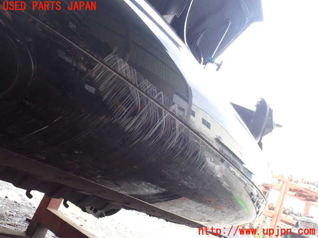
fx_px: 276
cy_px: 119
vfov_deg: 46.8
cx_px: 159
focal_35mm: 30
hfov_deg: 60.0
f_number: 3.2
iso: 100
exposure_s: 1/80
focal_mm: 5.4
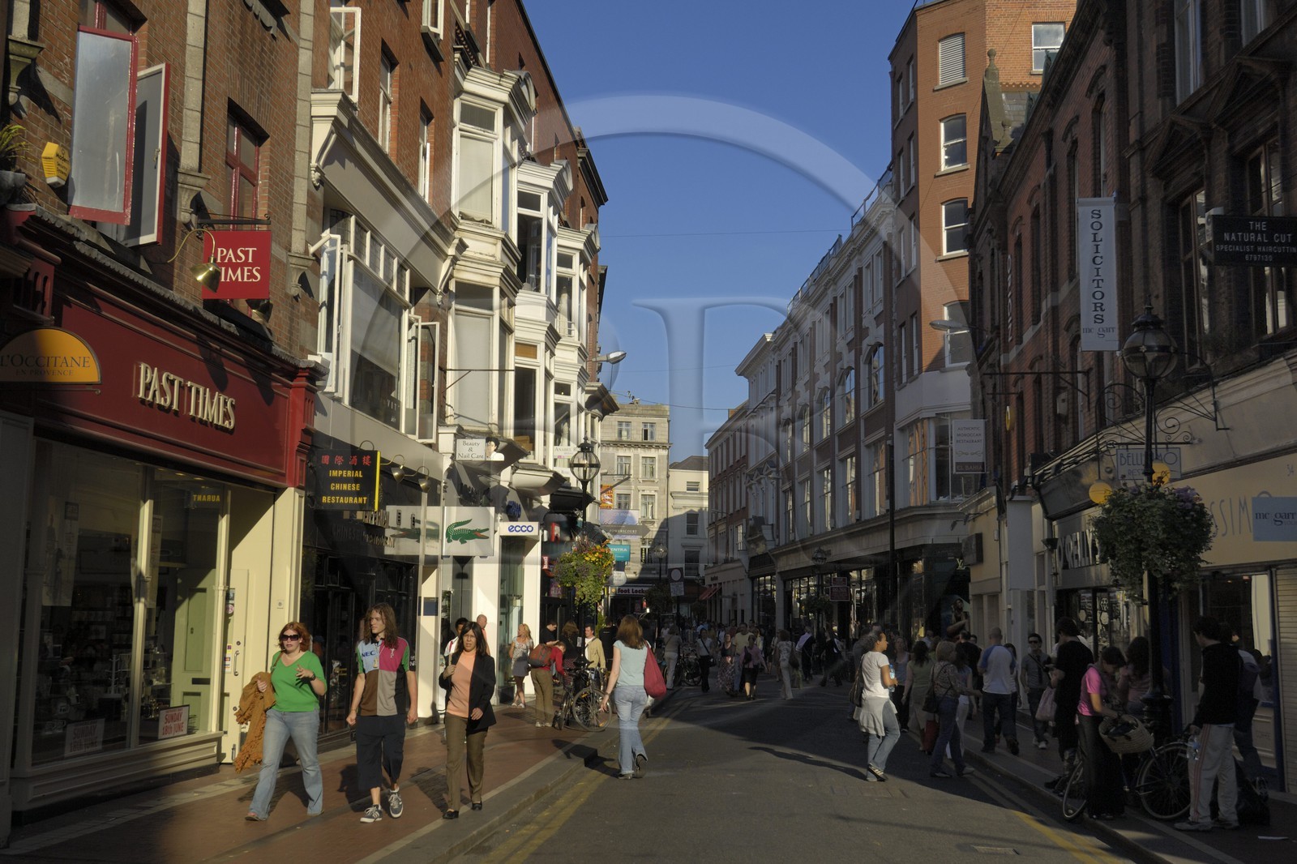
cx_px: 648
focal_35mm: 36
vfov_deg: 36.9
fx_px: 1297
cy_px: 432
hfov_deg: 53.1
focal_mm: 24
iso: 100
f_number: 7.1
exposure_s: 1/500
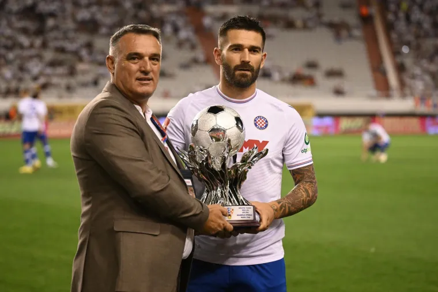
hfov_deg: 22.2
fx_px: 1119
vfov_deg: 14.9
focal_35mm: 92
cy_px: 146
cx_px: 219
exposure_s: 1/1250
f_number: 2.8
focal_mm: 92
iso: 3200
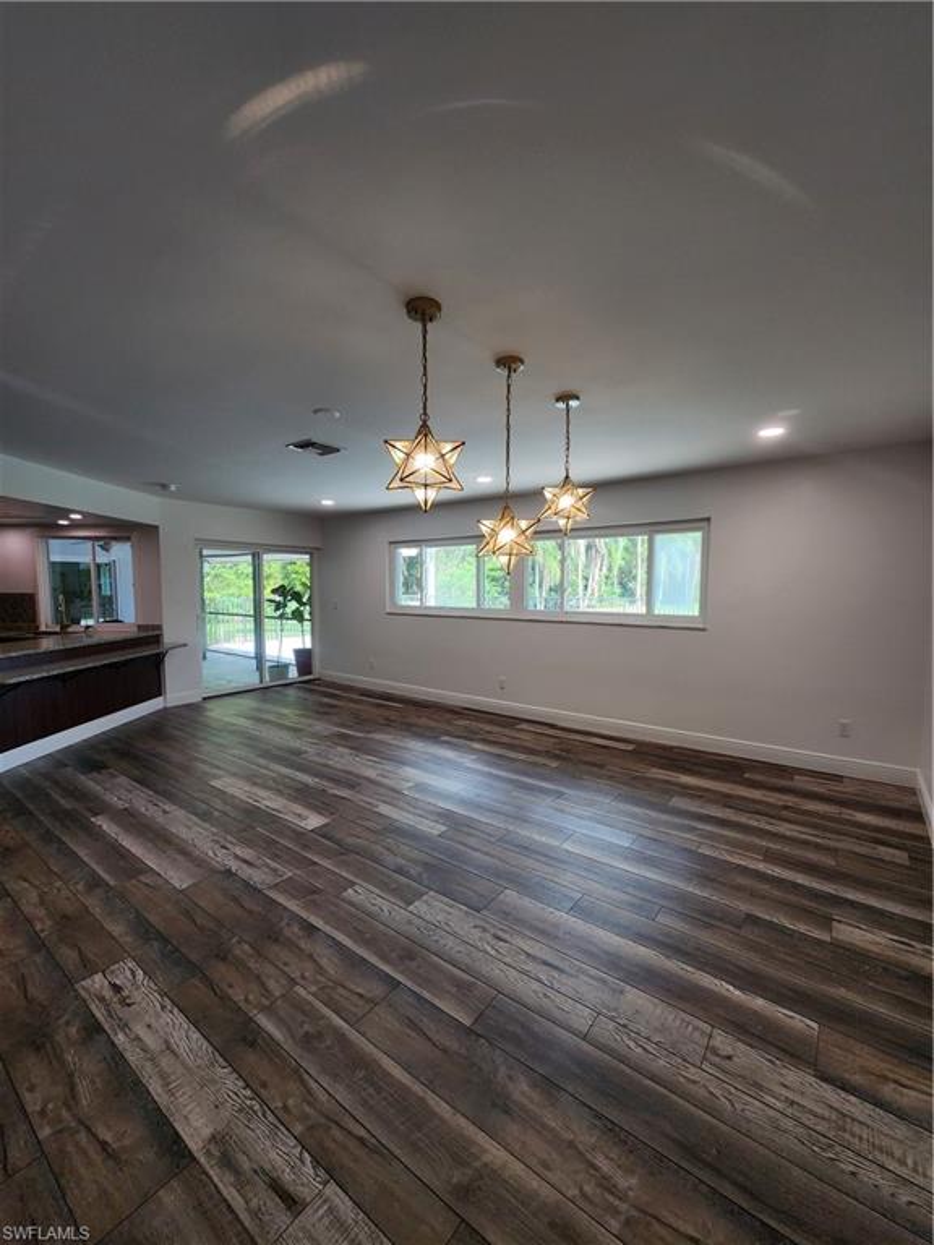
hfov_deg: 89.9
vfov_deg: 106.2
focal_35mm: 13
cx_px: 467
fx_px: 468
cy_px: 622
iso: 80
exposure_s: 1/120
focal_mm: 2.2
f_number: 2.2
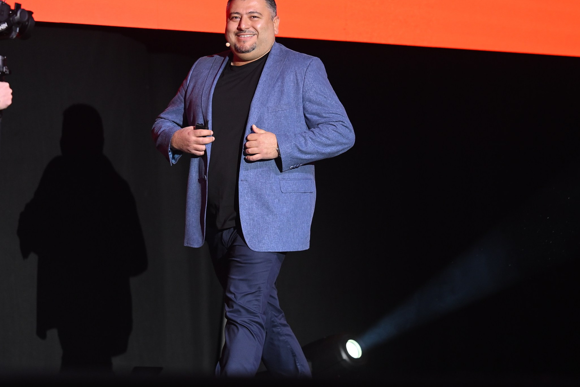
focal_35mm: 269
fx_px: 4334
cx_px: 190
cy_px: 48
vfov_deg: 5.1
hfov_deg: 7.7
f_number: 1.8
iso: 800
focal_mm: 135
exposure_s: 1/200
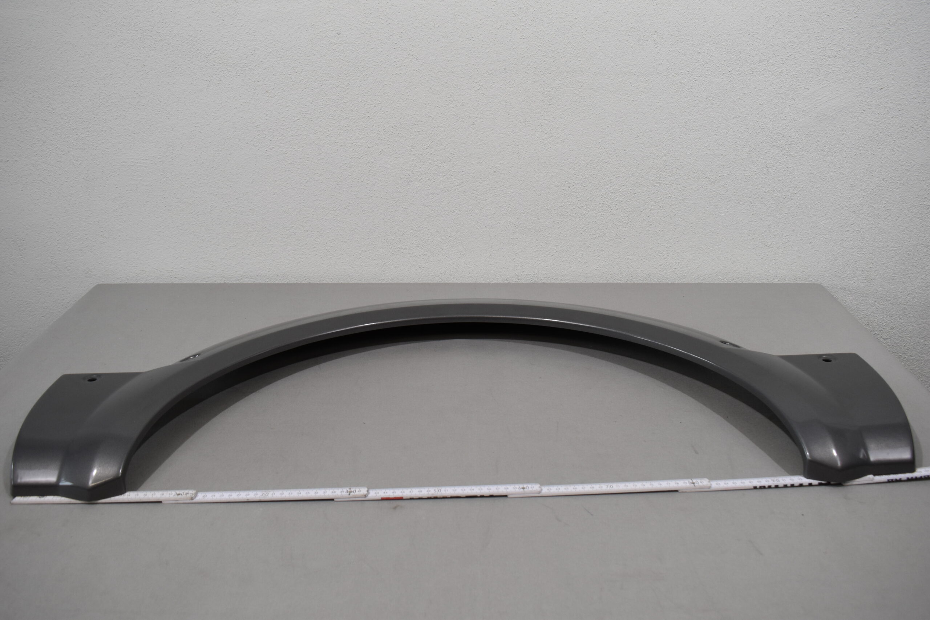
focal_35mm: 32
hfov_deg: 59.5
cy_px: 310
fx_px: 814
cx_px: 465
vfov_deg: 41.7
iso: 400
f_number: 5.6
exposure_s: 1/125
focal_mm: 21
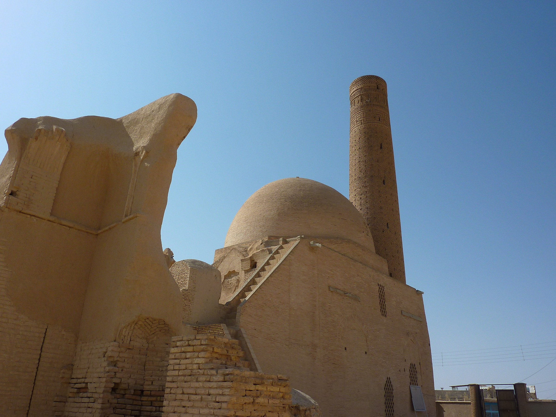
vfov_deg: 48.2
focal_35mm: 29
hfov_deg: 61.7
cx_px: 278
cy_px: 208
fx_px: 466
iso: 80
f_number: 5.6
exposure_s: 1/640
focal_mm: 4.7
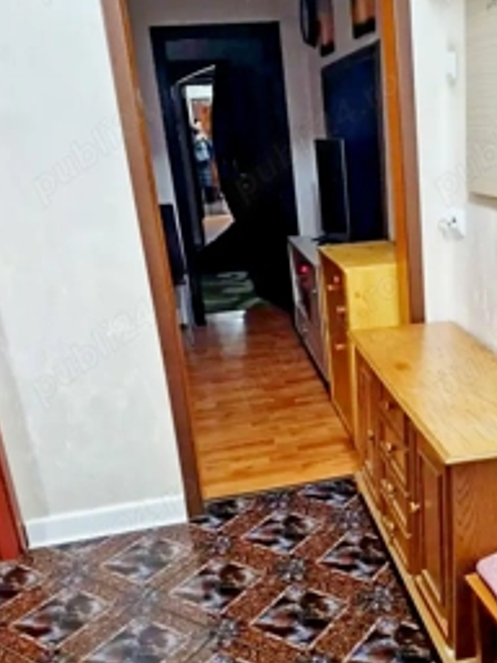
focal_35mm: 36
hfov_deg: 38.7
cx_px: 368
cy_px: 368
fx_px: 689
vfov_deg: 51.3
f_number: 1.8
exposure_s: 1/50
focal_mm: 5.54
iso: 800
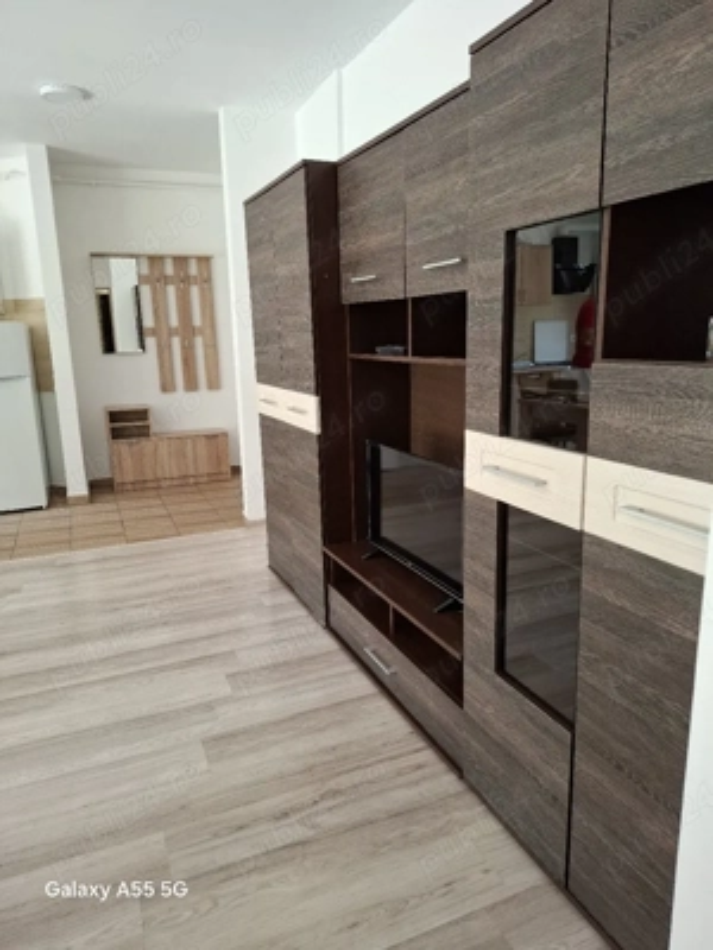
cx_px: 356
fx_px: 632
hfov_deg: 58.9
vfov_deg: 73.9
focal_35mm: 23
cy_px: 475
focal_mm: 5.54
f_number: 1.8
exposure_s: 1/100
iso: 320
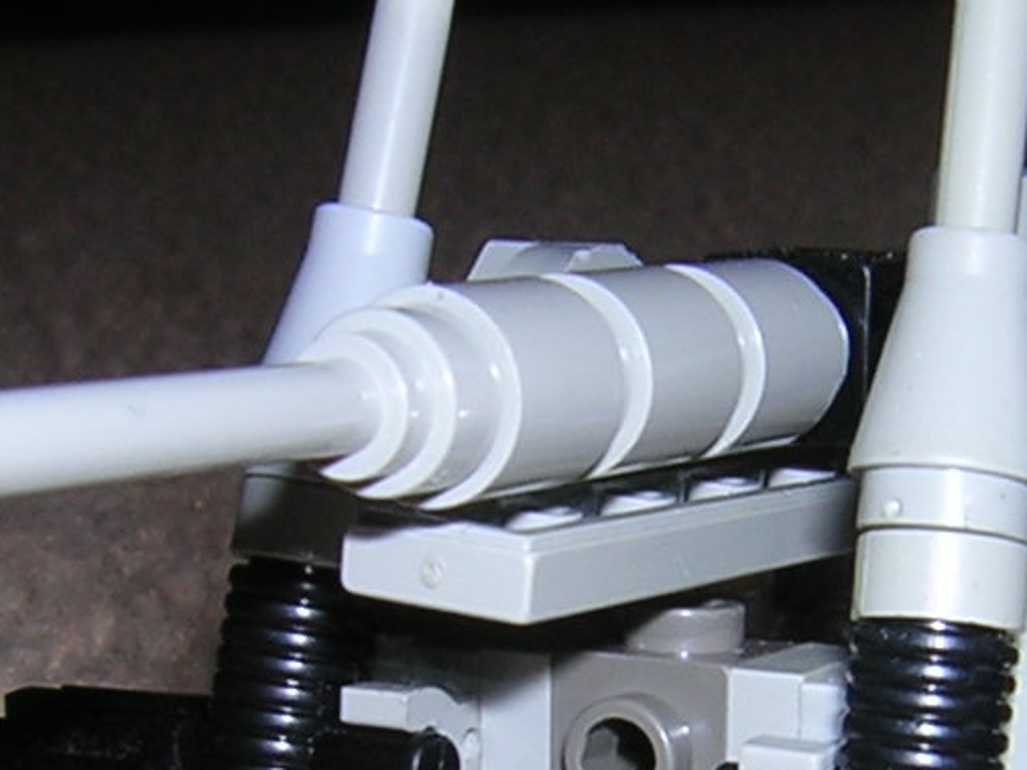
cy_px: 760
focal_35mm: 114
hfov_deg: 17.2
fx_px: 3383
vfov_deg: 12.8
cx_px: 706
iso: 100
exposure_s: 1/60.1
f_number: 5.2
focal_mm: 4.7
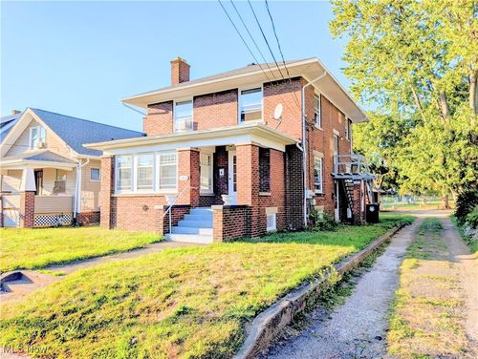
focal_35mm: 24
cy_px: 180
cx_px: 239
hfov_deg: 71.5
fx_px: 332
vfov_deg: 56.9
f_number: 1.68
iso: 20
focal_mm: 6.9
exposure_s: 1/4950
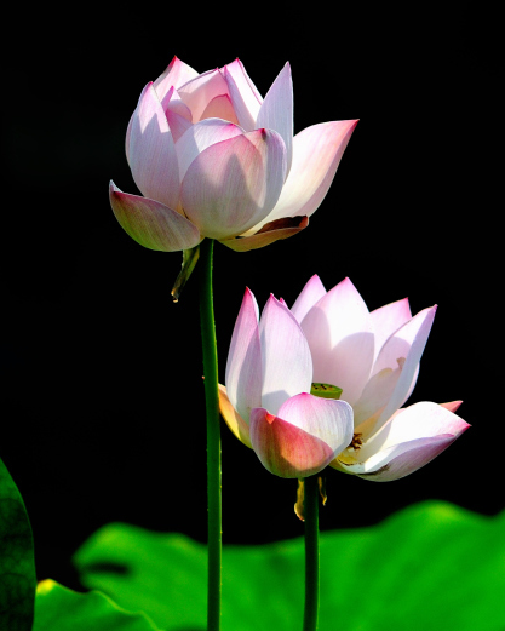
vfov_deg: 6.7
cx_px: 385
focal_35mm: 290
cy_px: 310
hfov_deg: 5.3
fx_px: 5415
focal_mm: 105
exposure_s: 1/4000
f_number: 2.8
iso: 320
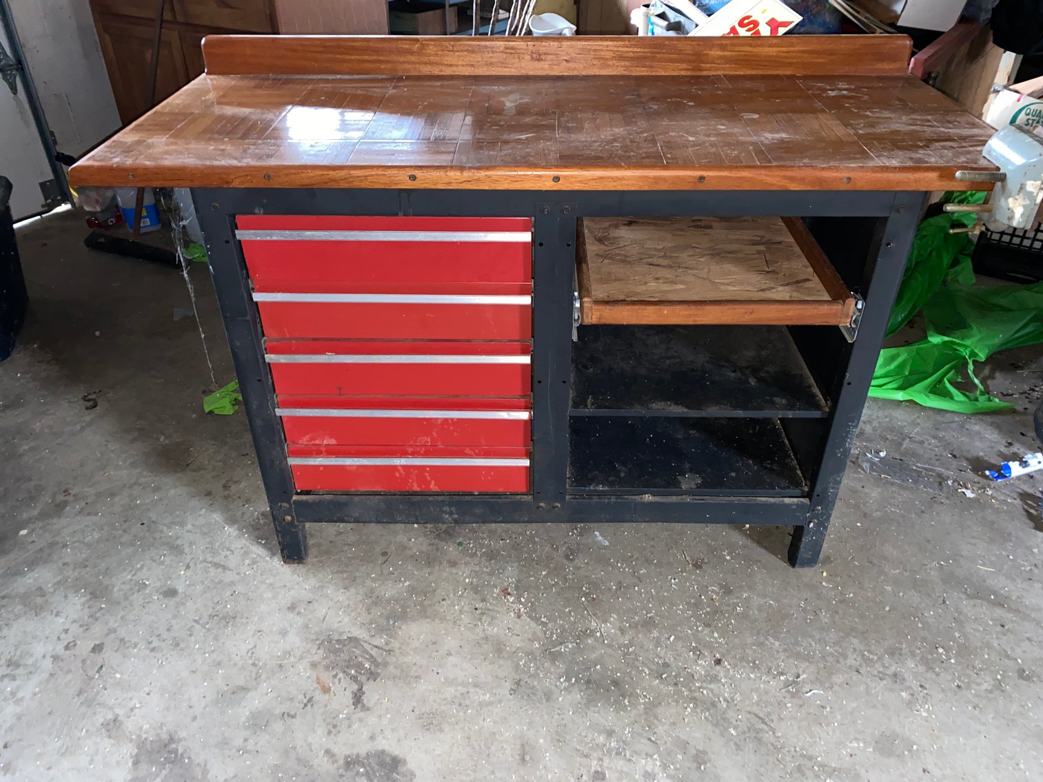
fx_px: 783
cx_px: 522
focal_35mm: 26
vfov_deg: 53.1
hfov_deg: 67.3
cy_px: 391
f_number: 1.8
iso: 160
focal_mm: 4.25
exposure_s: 1/6
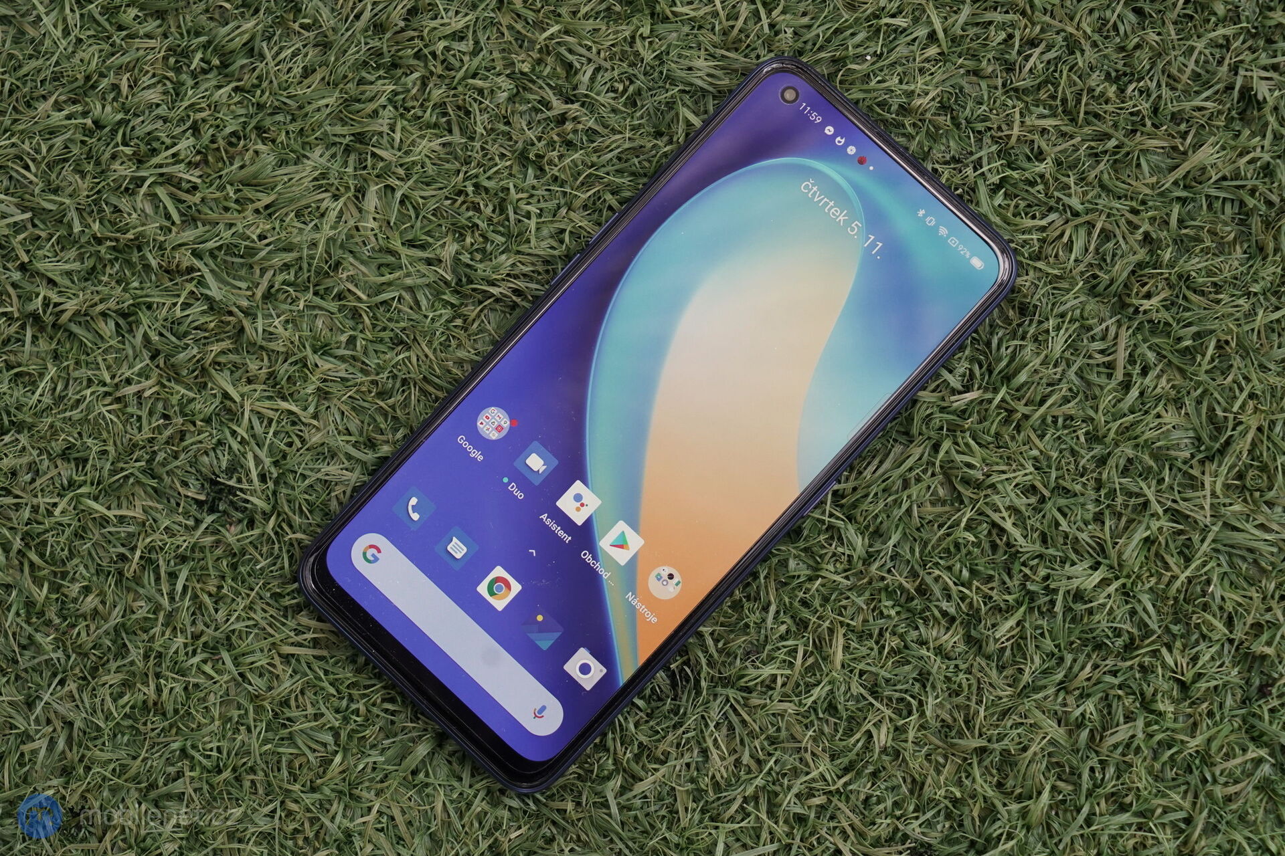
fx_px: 2284
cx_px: 642
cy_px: 428
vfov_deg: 21.2
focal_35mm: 64
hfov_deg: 31.4
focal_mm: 64
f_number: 7.1
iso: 1600
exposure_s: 1/200
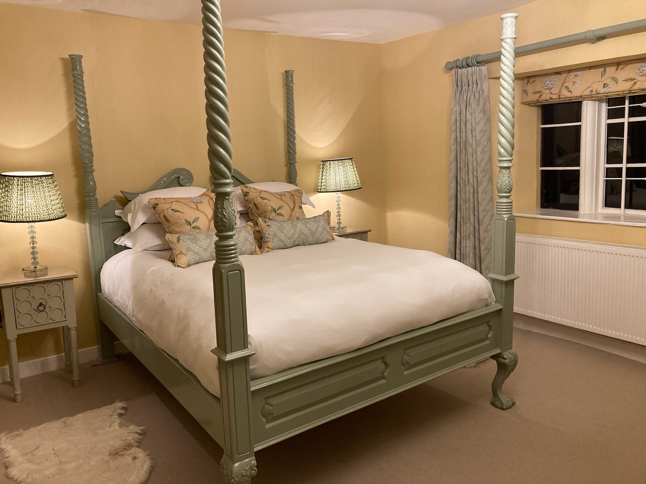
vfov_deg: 49.7
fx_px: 523
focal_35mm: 28
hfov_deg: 63.4
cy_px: 242
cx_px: 323
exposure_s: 1/50
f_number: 1.8
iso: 125
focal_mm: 3.99
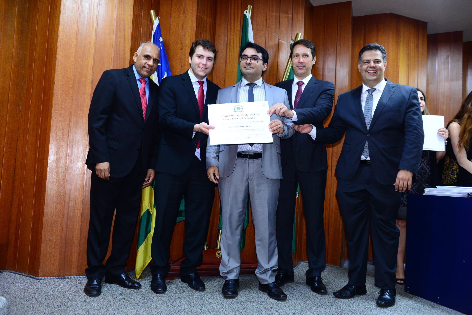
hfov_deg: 60.3
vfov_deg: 42.4
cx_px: 236
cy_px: 158
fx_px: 407
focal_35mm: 31
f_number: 3.5
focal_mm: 31
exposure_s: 1/60
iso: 1600
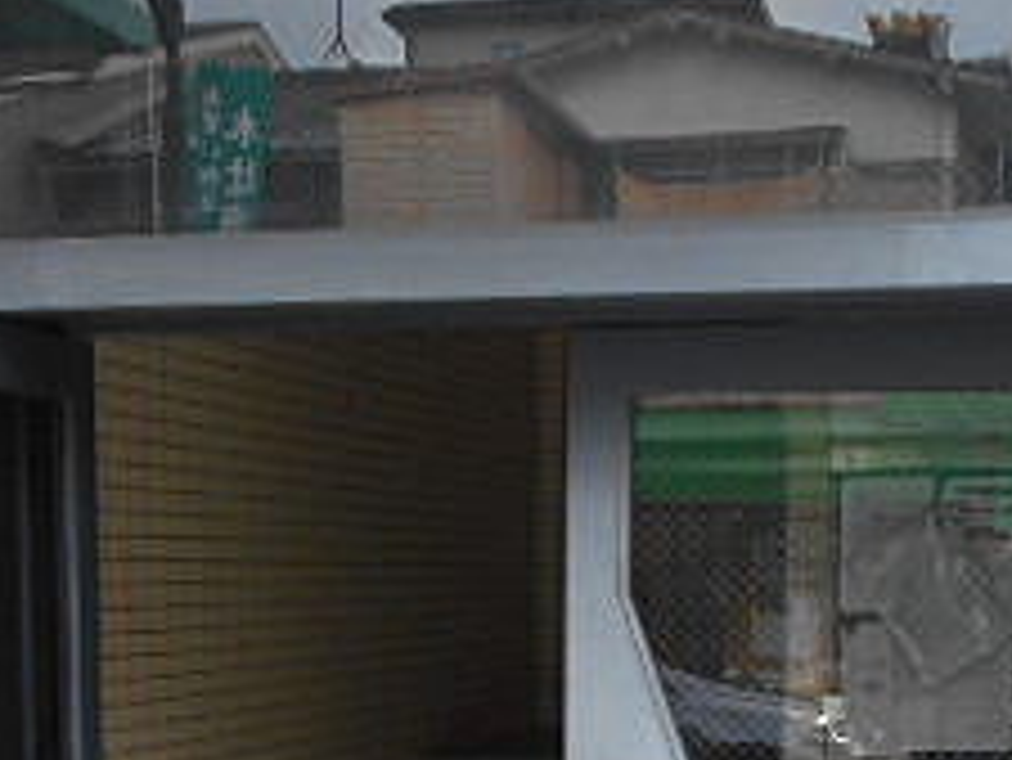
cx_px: 526
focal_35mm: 74
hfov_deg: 26.3
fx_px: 2165
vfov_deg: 18.8
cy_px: 922
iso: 220
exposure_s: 1/250
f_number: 3.2
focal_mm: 4.6
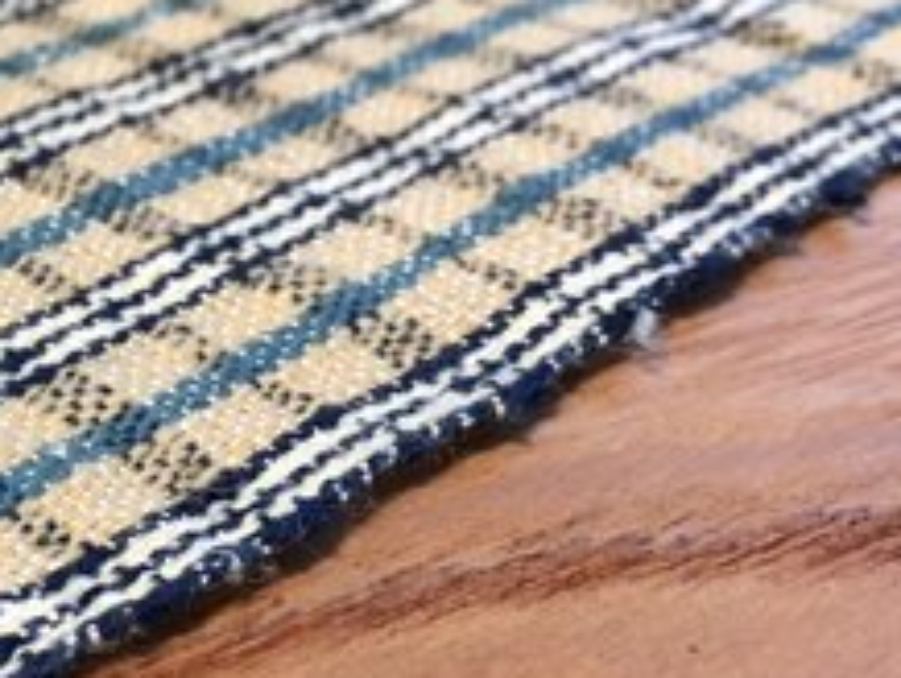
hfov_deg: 20.8
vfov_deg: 17.4
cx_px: -289
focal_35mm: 85
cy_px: 322
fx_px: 2215
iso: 64
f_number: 2.2
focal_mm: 4.15
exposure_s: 1/15
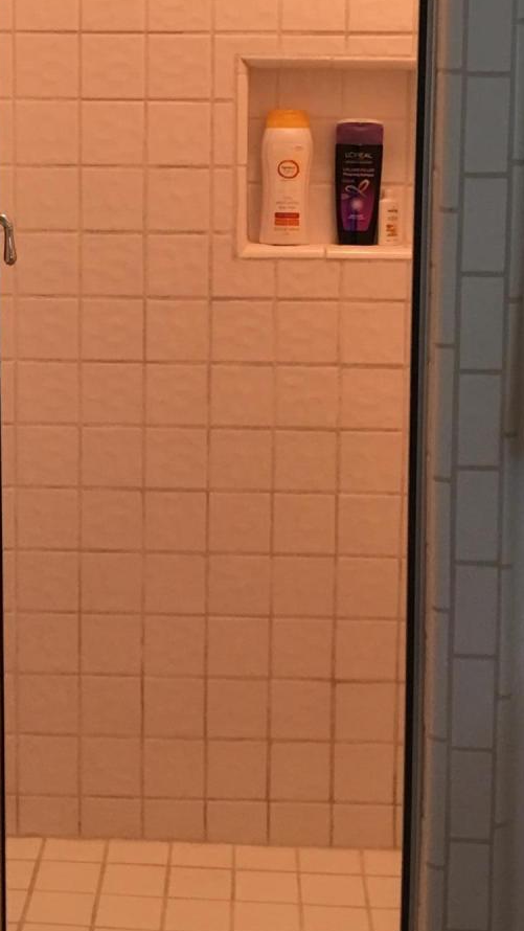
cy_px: 336
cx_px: 140
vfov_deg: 29.6
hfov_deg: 16.9
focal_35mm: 71
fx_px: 1753
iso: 40
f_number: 2.2
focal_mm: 4.15
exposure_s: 1/15
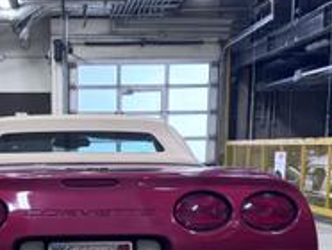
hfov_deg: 29.2
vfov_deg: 21.7
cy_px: 257
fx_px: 624
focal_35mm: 65
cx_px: 77
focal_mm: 6.76
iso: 200
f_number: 1.78
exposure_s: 1/60
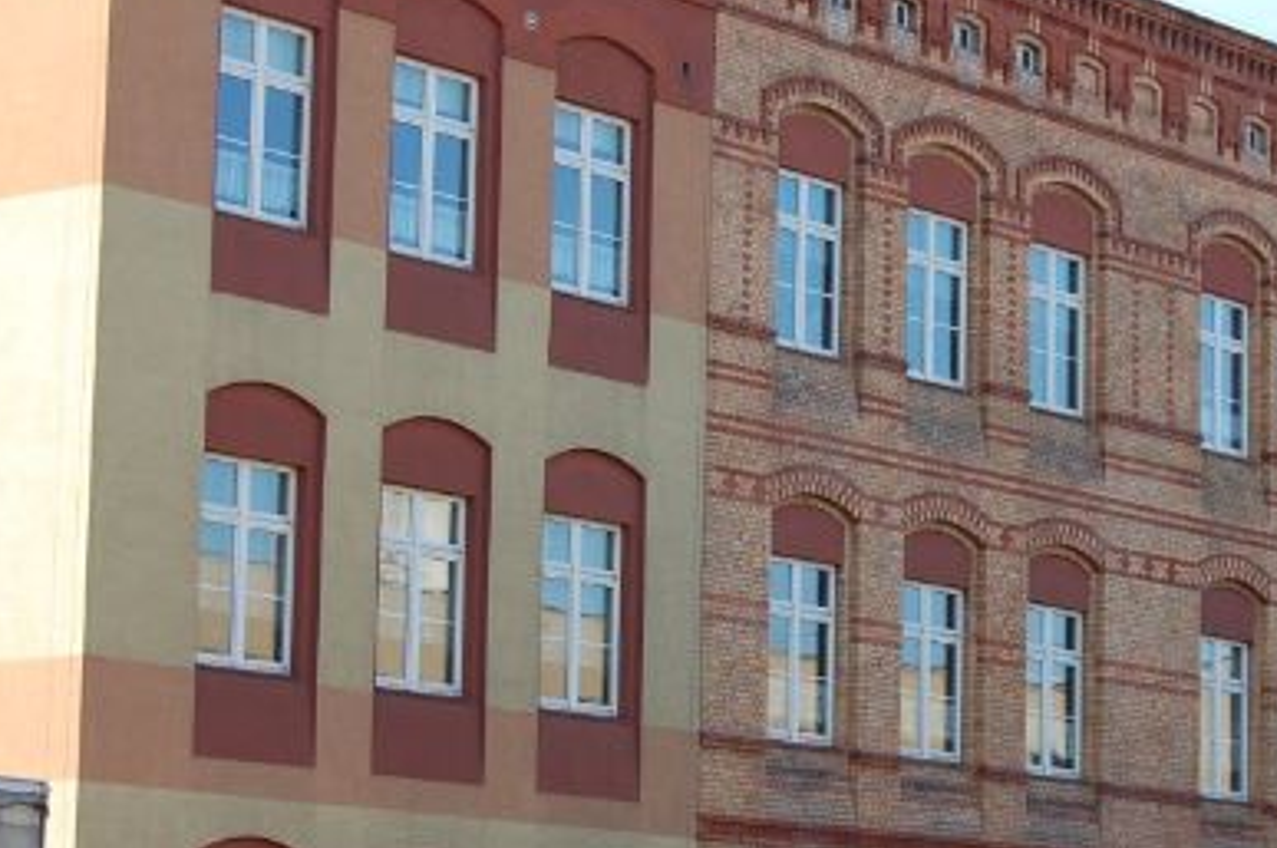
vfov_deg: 11.0
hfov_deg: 16.5
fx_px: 4393
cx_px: 950
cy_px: 518
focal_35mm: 124
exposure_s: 1/200
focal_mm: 40
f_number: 7.1
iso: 200
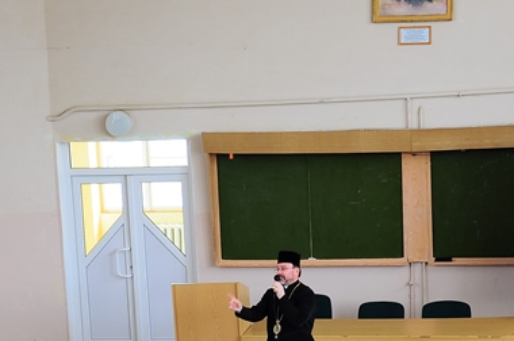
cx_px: 264
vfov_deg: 13.4
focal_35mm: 101
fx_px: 1440
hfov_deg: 20.2
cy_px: 293
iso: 200
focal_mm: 32
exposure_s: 1/60
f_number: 4.2
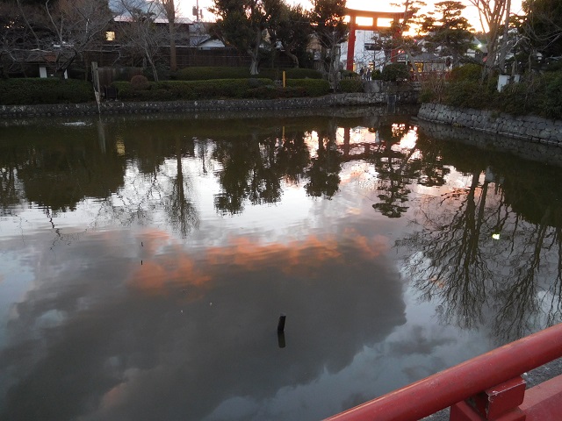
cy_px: 210
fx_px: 455
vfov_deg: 49.7
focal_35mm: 28
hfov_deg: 63.4
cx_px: 281
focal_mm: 5
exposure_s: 1/30
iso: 200
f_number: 3.5
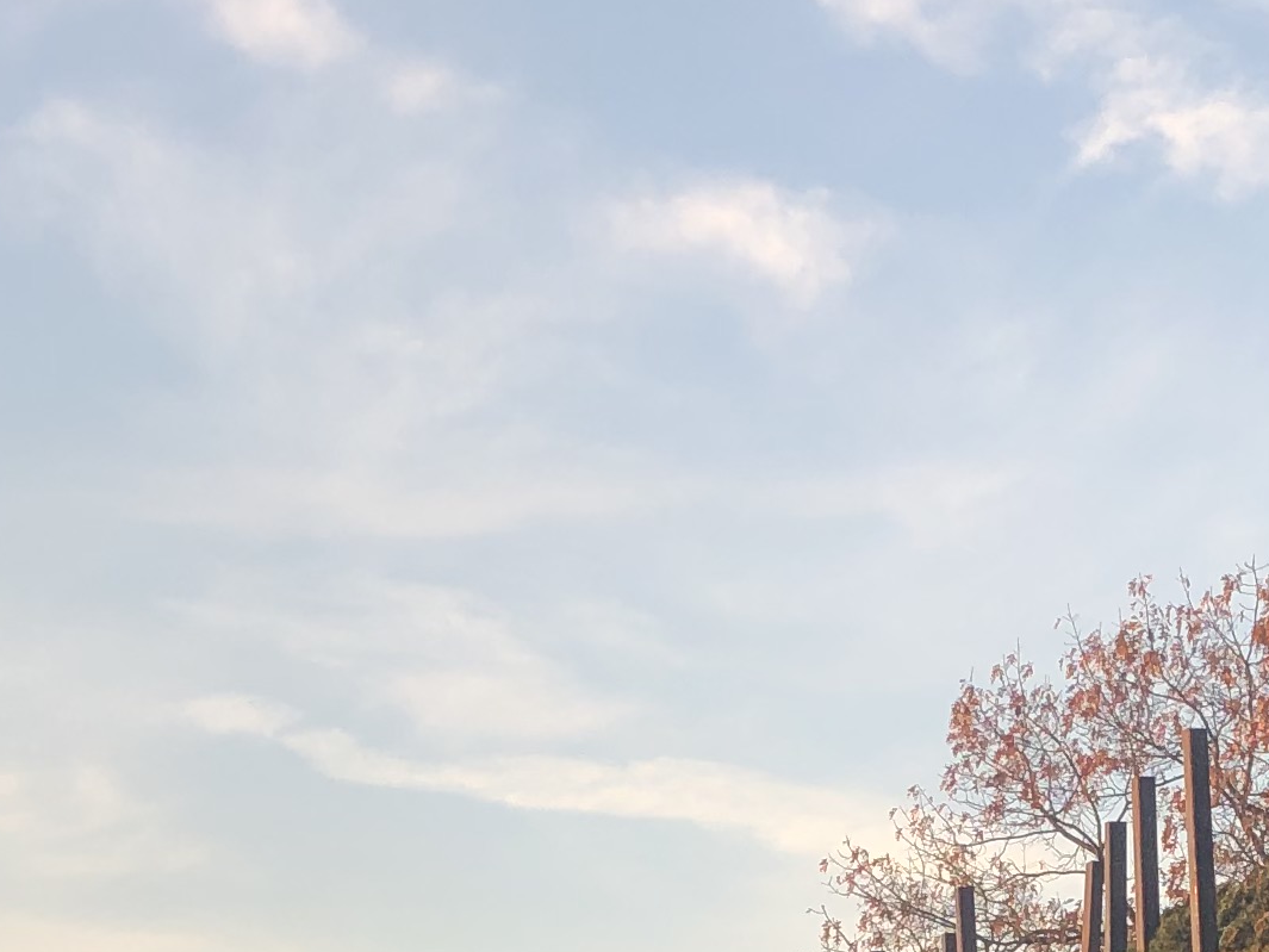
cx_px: 1226
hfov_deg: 18.1
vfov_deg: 13.5
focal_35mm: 106
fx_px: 3886
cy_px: 1222
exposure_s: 1/202
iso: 20
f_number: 1.8
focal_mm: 3.99
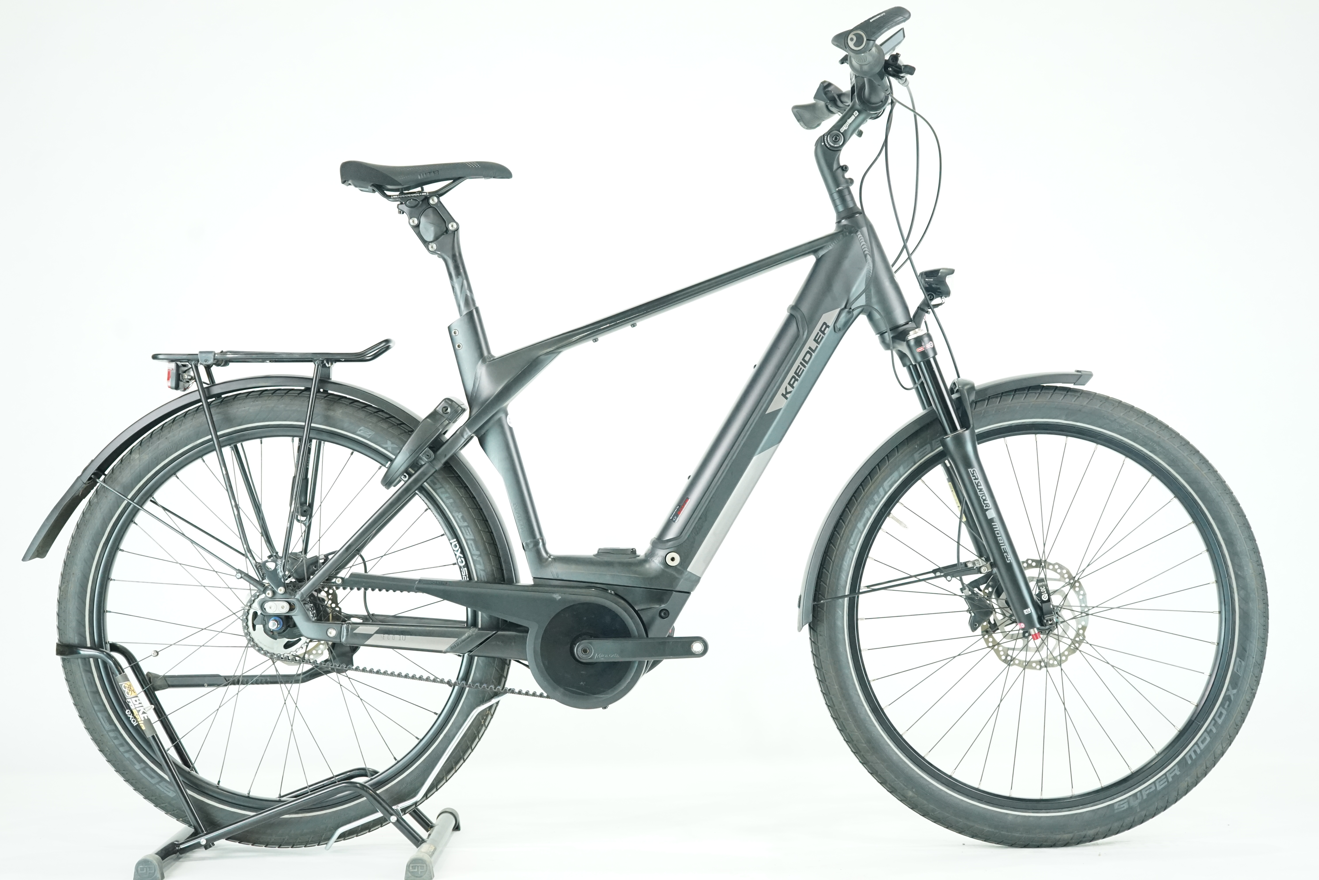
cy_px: 440
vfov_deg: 24.6
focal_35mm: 55
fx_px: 2015
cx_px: 660
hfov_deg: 36.2
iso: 3200
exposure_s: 1/200
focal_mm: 55
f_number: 5
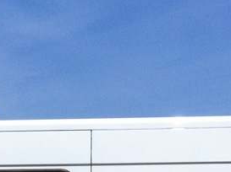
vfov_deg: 11.0
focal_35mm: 128
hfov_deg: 15.2
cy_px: 274
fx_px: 853
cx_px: 23
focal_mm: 3.85
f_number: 2.8
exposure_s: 1/3016
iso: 80
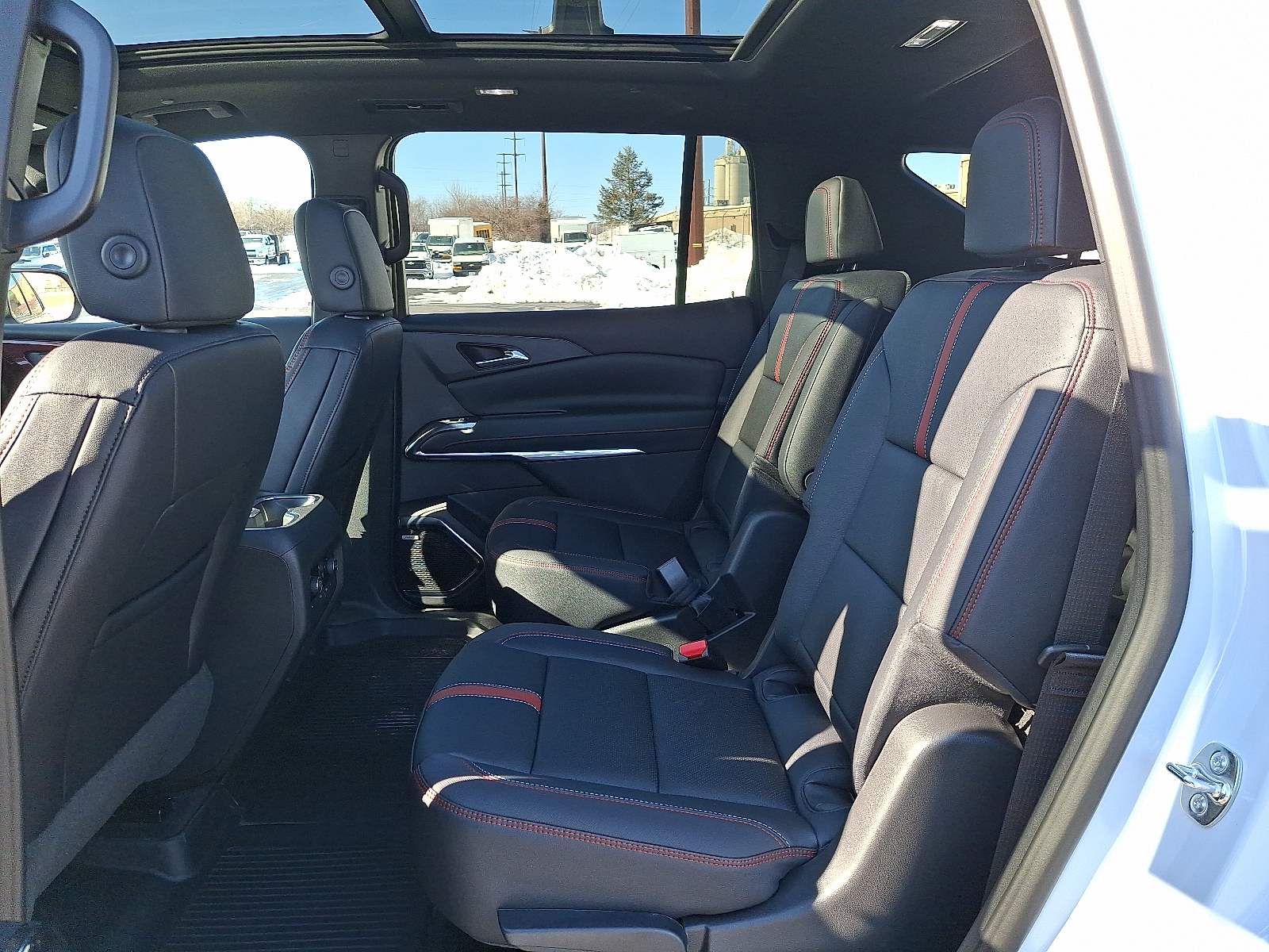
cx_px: 634
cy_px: 476
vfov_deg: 54.9
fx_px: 916
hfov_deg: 69.4
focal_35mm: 25
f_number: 1.8
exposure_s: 1/323
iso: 30
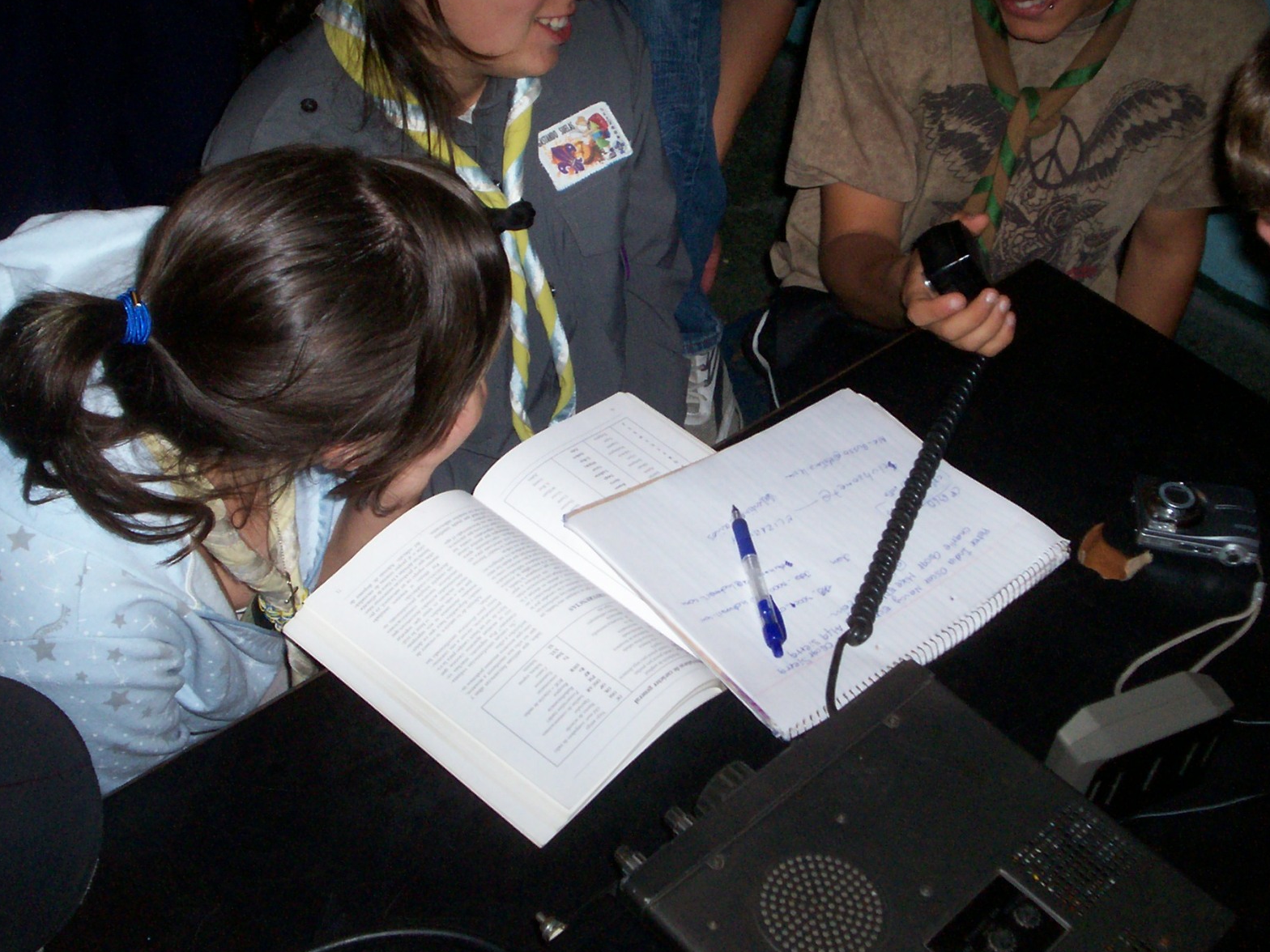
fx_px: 1688
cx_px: 742
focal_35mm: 46
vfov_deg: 31.5
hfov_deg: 41.1
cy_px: 404
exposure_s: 1/64
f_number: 4.5
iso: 140
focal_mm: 5.9
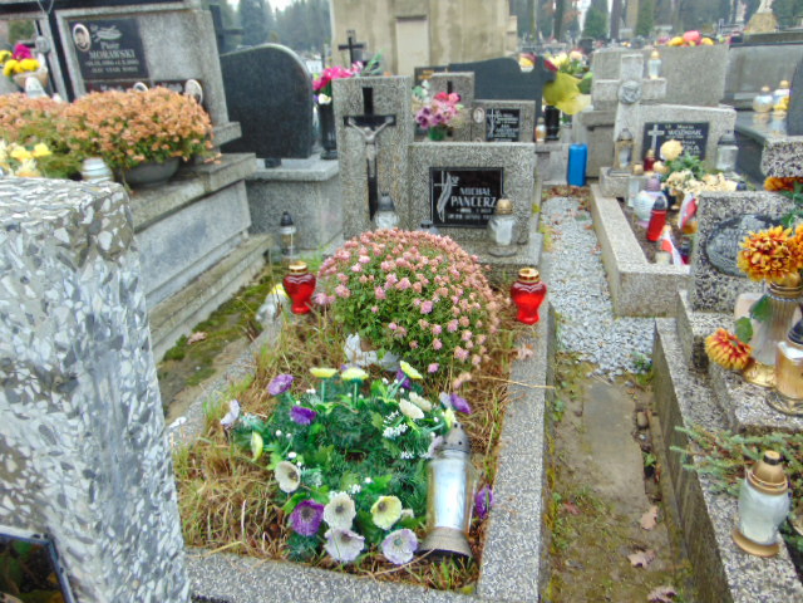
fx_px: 580
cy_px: 302
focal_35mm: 25
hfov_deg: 69.4
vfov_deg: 54.9
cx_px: 402
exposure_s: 1/80
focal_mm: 4.5
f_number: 3
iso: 80
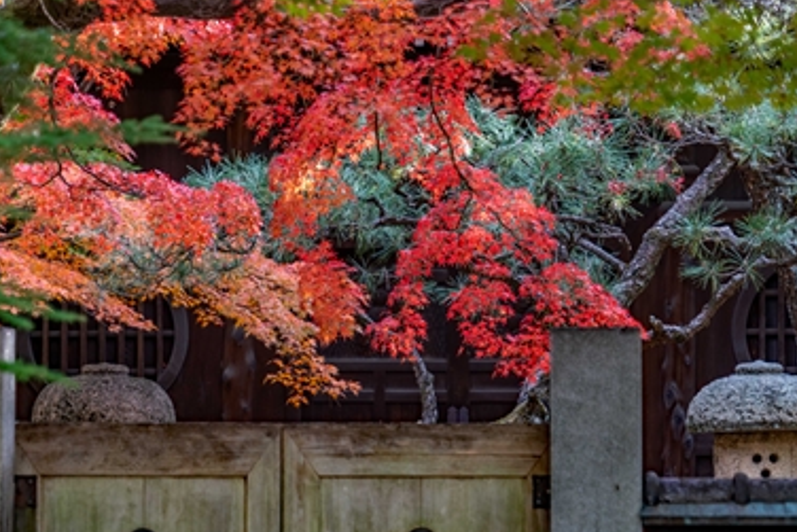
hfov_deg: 13.7
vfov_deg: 9.2
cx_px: 379
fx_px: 3322
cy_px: 279
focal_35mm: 150
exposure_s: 1/200
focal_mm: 141
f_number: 5.6
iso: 1000
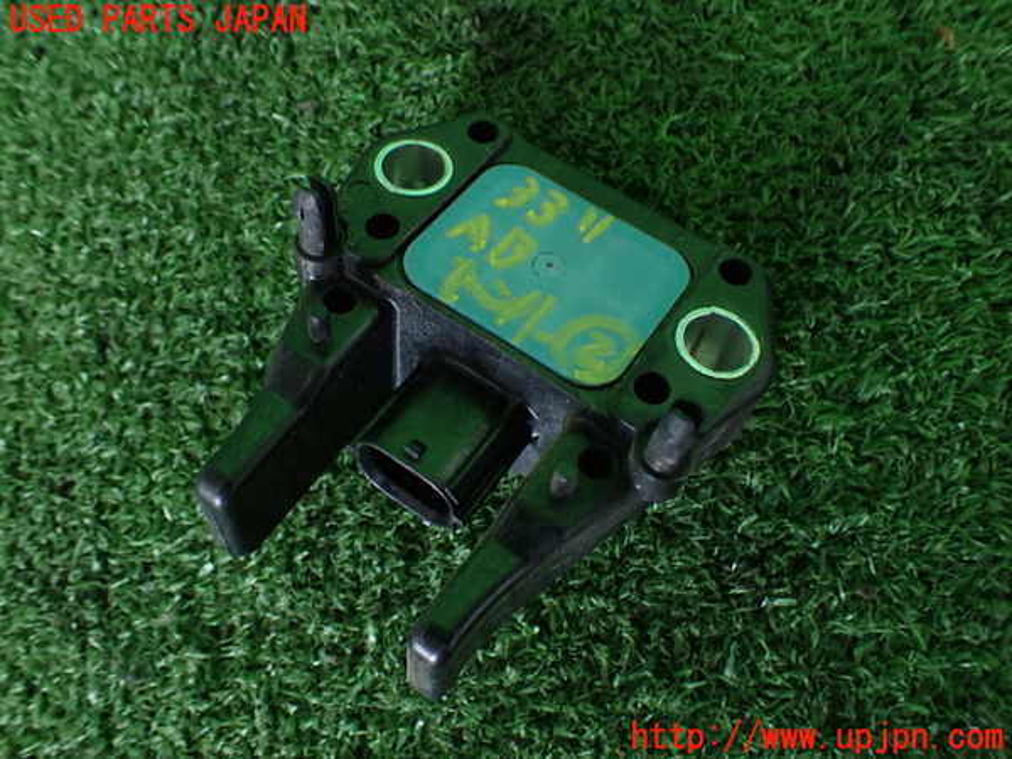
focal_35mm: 30
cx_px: 506
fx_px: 877
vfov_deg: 46.8
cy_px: 380
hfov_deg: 60.0
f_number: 2.3
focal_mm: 5.4
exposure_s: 1/40
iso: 800
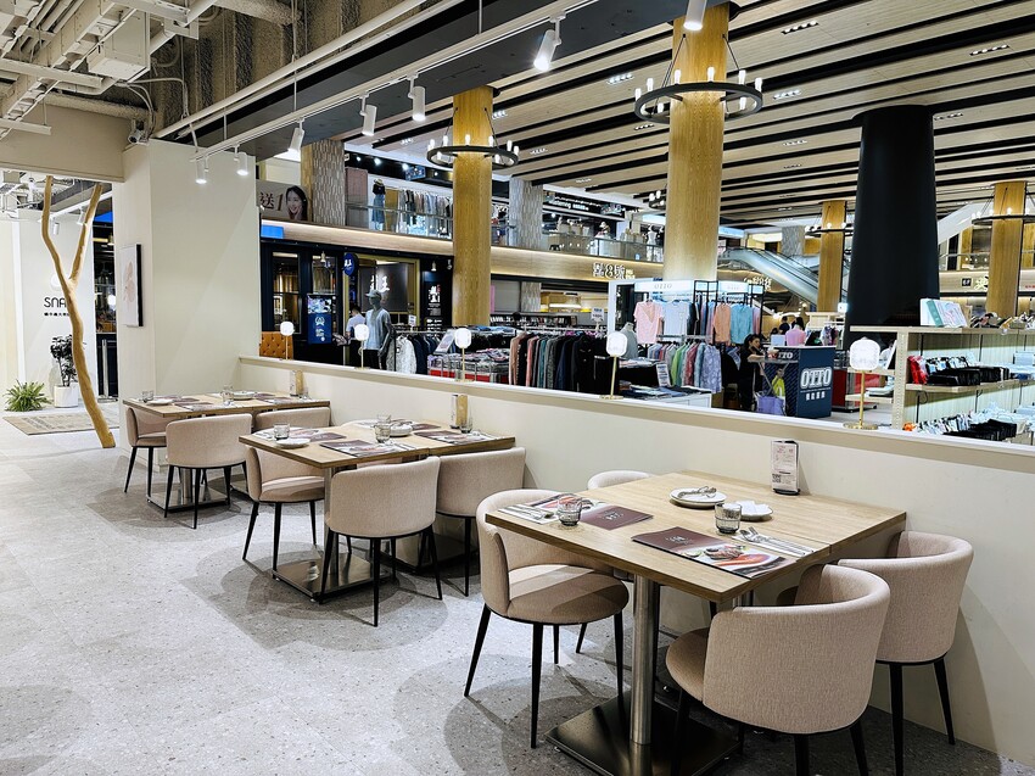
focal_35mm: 24
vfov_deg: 56.8
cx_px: 518
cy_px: 388
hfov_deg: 71.6
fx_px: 717
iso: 125
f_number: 1.78
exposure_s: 1/60
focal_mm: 6.86
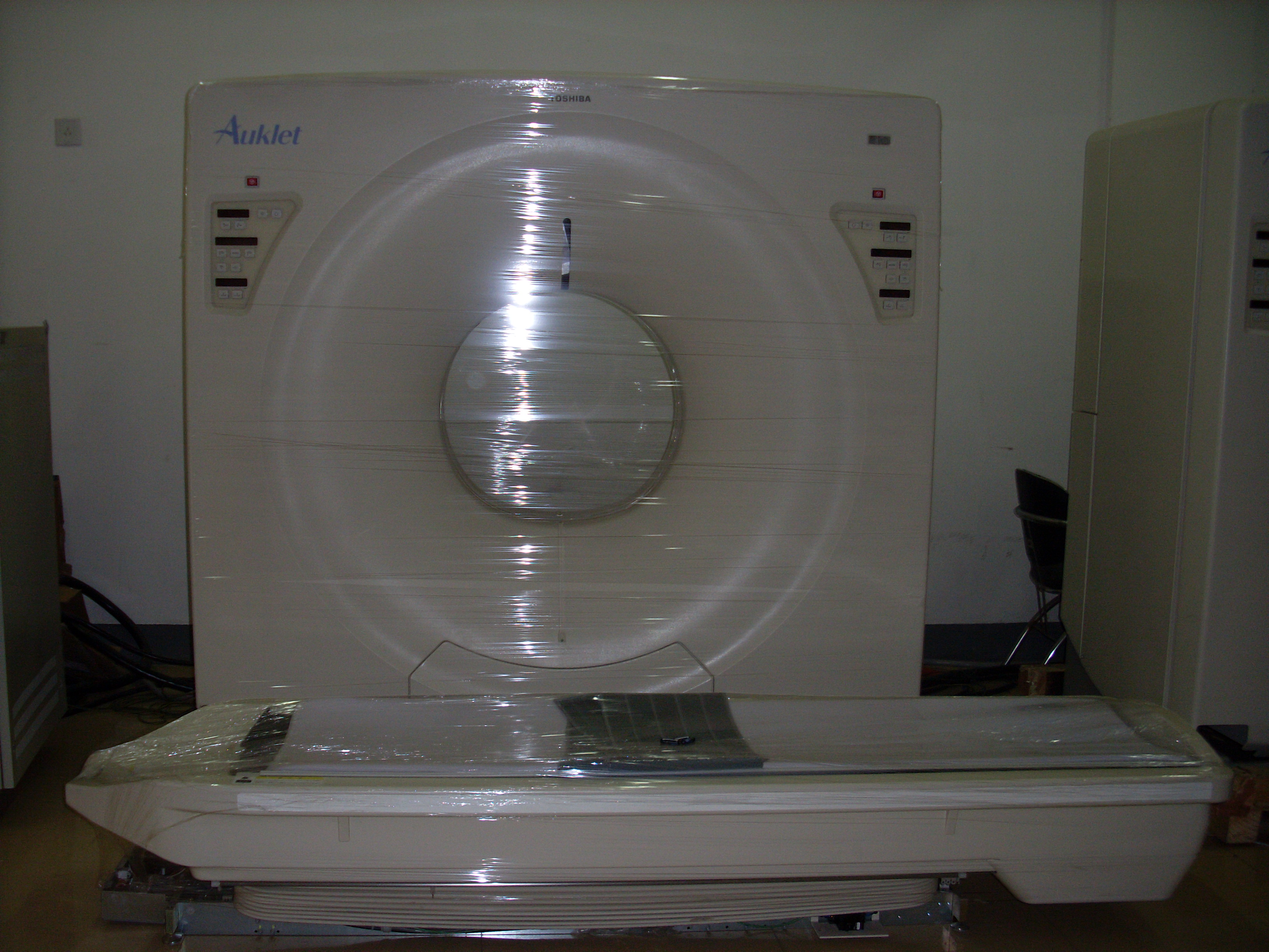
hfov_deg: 49.0
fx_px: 1393
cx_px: 634
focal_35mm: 38
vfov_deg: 37.7
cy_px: 476
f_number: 3
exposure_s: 1/45
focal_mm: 6.3
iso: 100
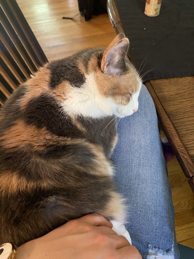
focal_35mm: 26
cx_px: 97
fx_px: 194
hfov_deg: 53.1
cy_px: 130
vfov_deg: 67.3
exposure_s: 1/30
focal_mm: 4.25
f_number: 1.8
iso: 640
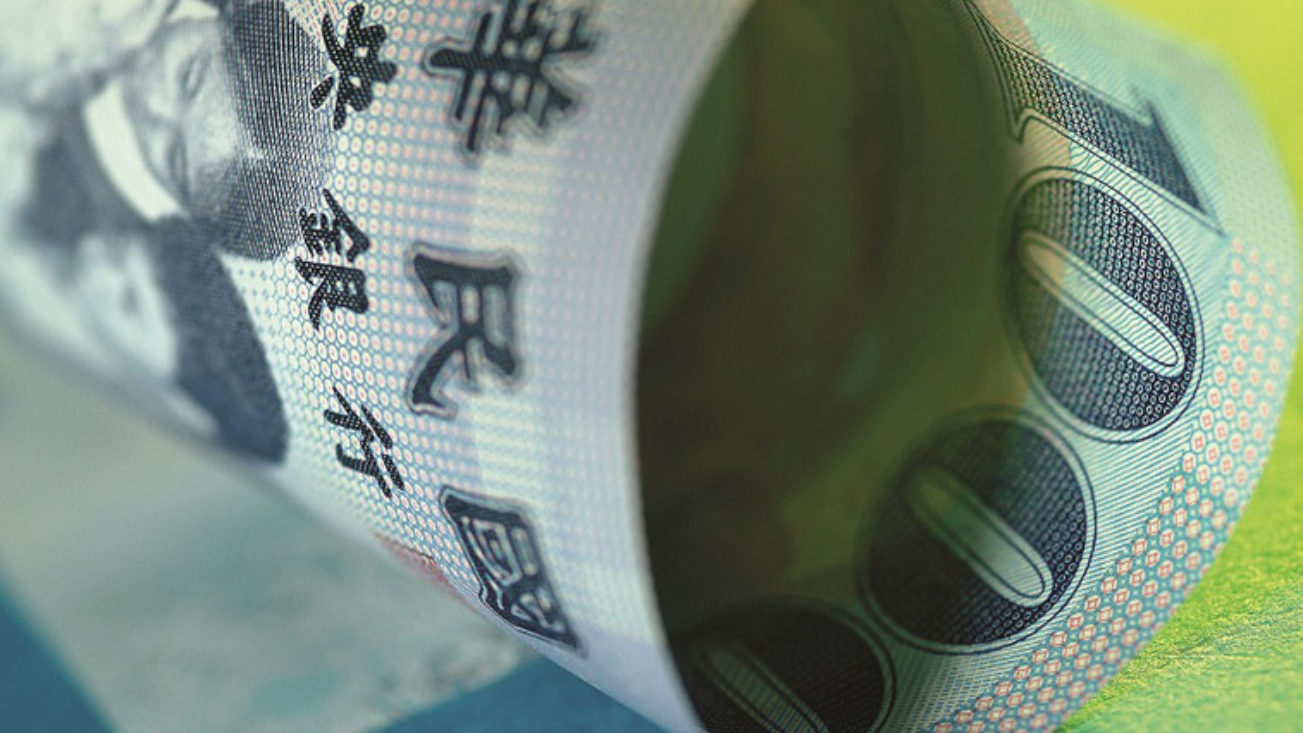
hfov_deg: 12.3
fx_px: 6032
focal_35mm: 175
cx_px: 616
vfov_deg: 7.0
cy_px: 318
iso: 100
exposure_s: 1/125
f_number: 6.7
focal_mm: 105
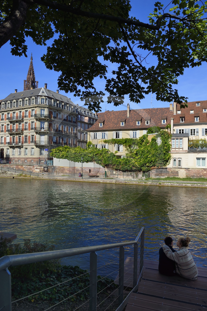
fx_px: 207
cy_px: 156
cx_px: 104
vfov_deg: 73.8
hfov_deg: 53.1
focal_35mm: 24
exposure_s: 1/250
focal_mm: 24
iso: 200
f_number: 11
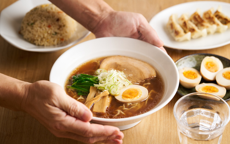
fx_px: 583
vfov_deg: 14.1
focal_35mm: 93
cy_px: 74
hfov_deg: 22.3
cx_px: 116
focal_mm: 90
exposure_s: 1/125
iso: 100
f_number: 4
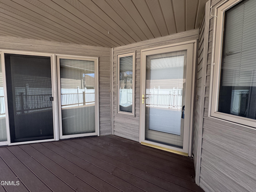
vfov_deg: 85.7
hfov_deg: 102.1
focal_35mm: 14
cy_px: 96
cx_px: 128
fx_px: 104
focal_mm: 2.22
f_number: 2.2
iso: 40
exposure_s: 1/384
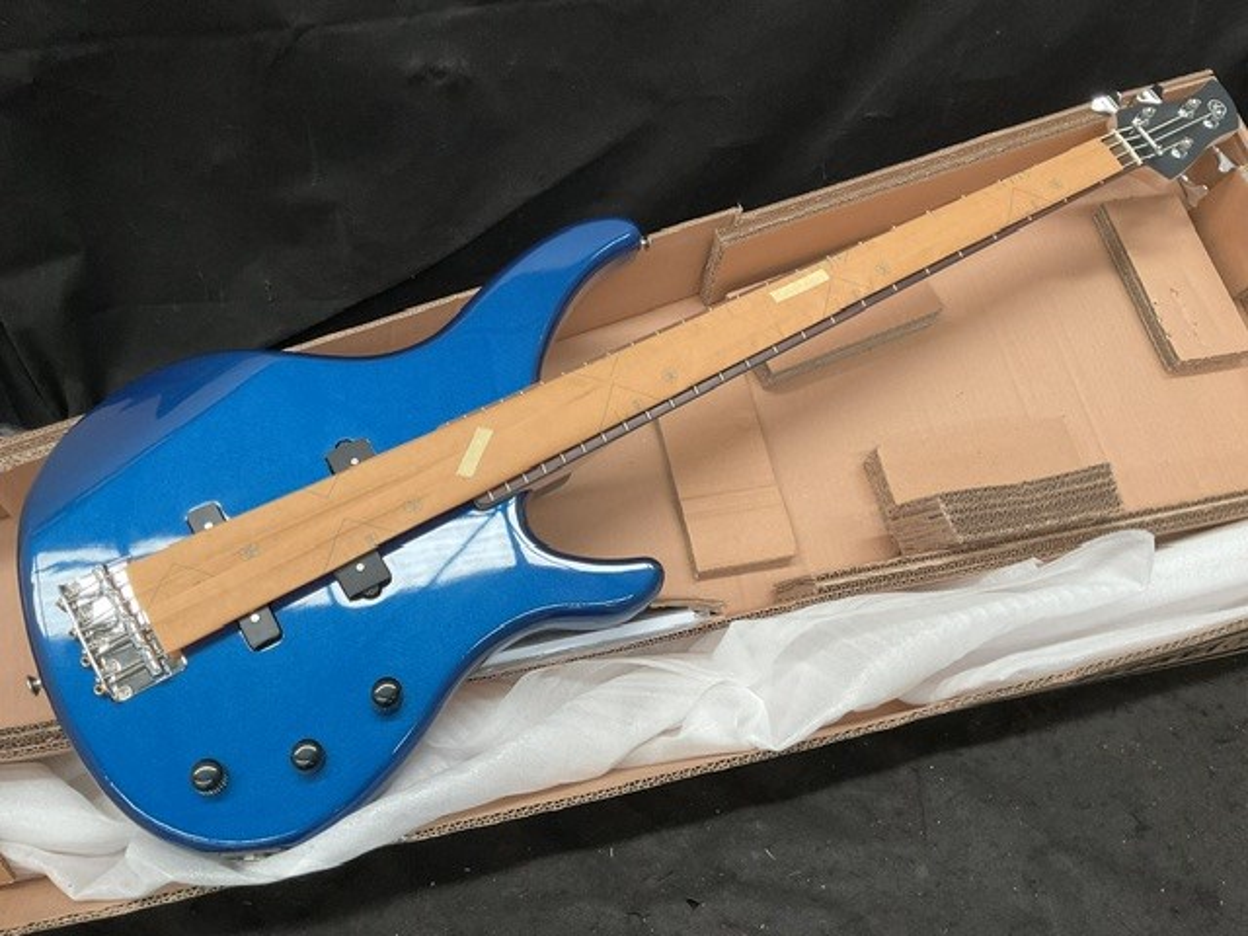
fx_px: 1046
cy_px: 468
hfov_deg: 61.7
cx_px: 624
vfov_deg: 48.2
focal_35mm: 29
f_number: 1.8
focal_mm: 3
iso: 125
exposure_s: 1/60
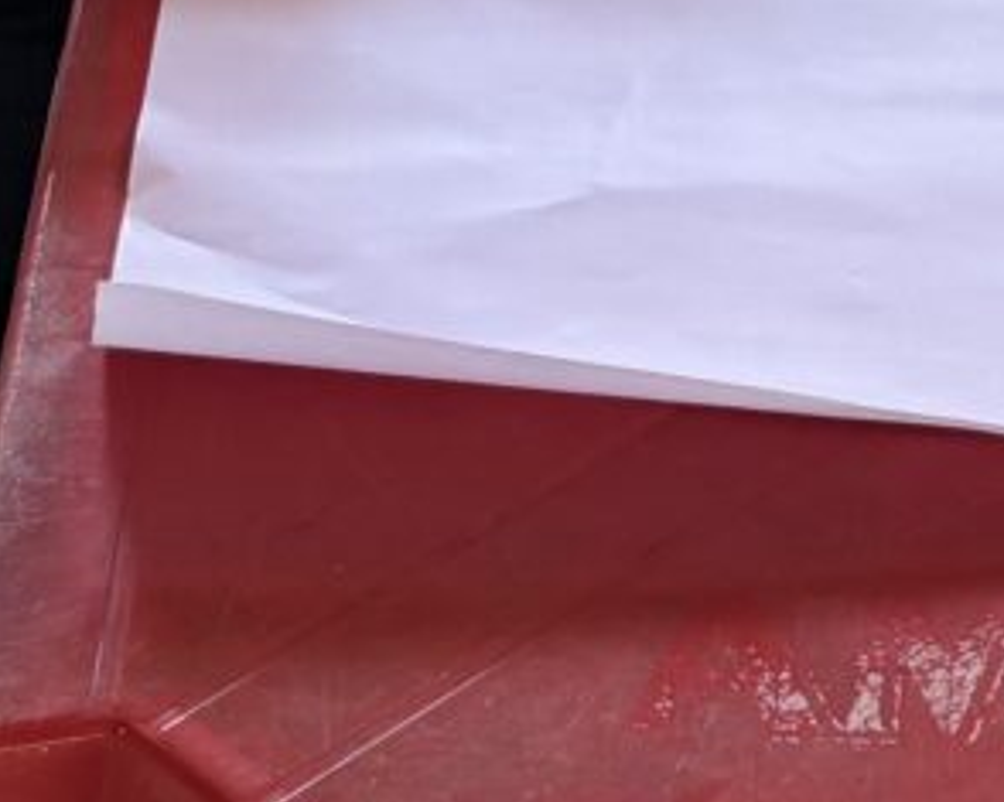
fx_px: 4931
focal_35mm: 166
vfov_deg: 8.8
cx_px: 1141
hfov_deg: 11.4
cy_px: -724
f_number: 1.6
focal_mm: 5.96
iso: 80
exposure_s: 1/121
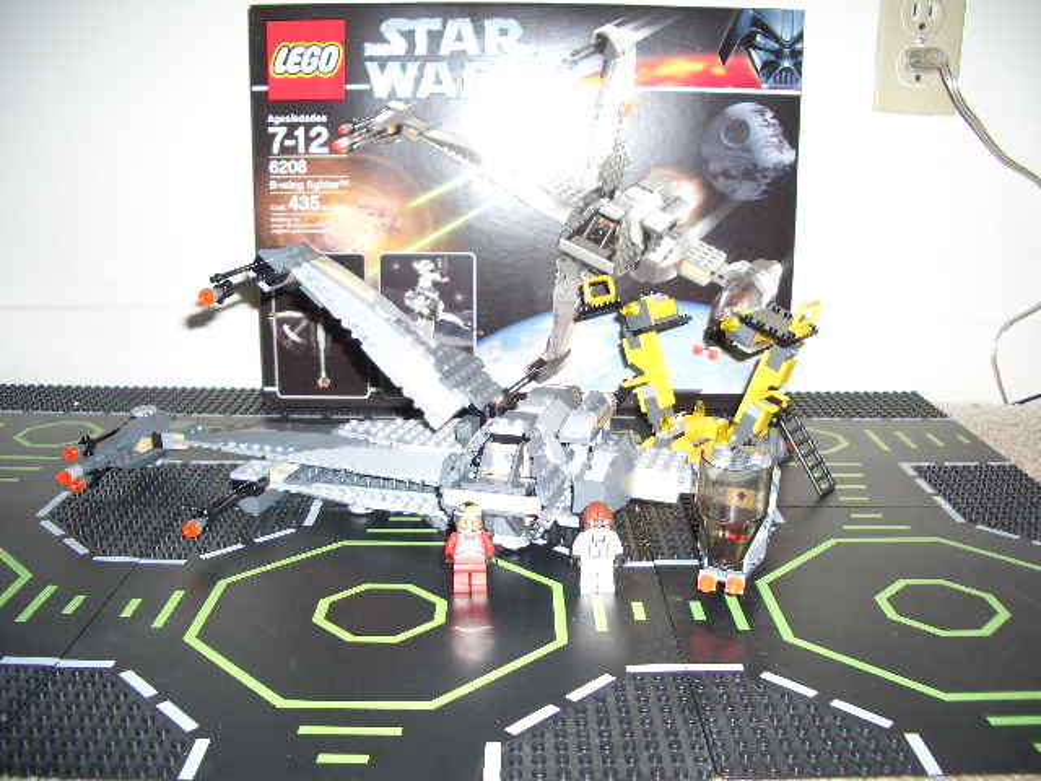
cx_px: 520
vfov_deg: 40.7
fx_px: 1053
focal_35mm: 35
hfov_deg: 52.6
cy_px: 390
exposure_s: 1/60
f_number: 2.6
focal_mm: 5.8
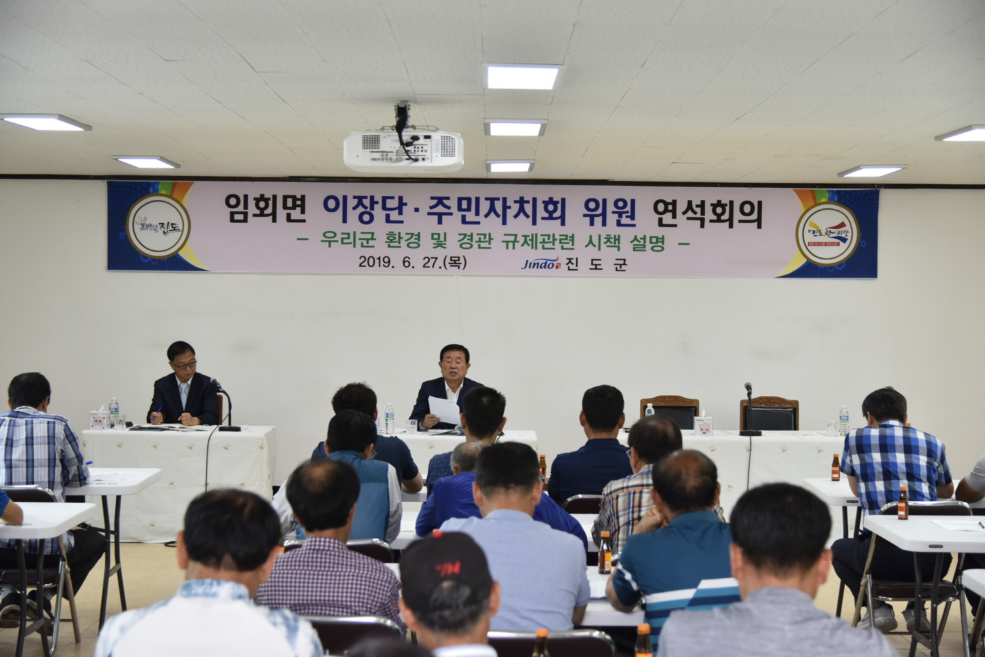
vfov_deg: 24.6
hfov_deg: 36.2
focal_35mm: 55
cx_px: 492
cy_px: 328
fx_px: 1505
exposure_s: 1/125
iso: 640
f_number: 4
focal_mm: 55
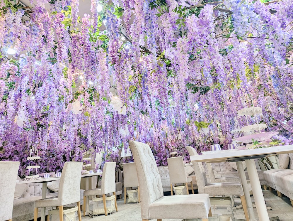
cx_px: 146
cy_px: 110
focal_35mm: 24
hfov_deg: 71.5
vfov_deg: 56.9
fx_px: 203
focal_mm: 6.81
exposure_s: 1/139
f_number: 1.85
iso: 40
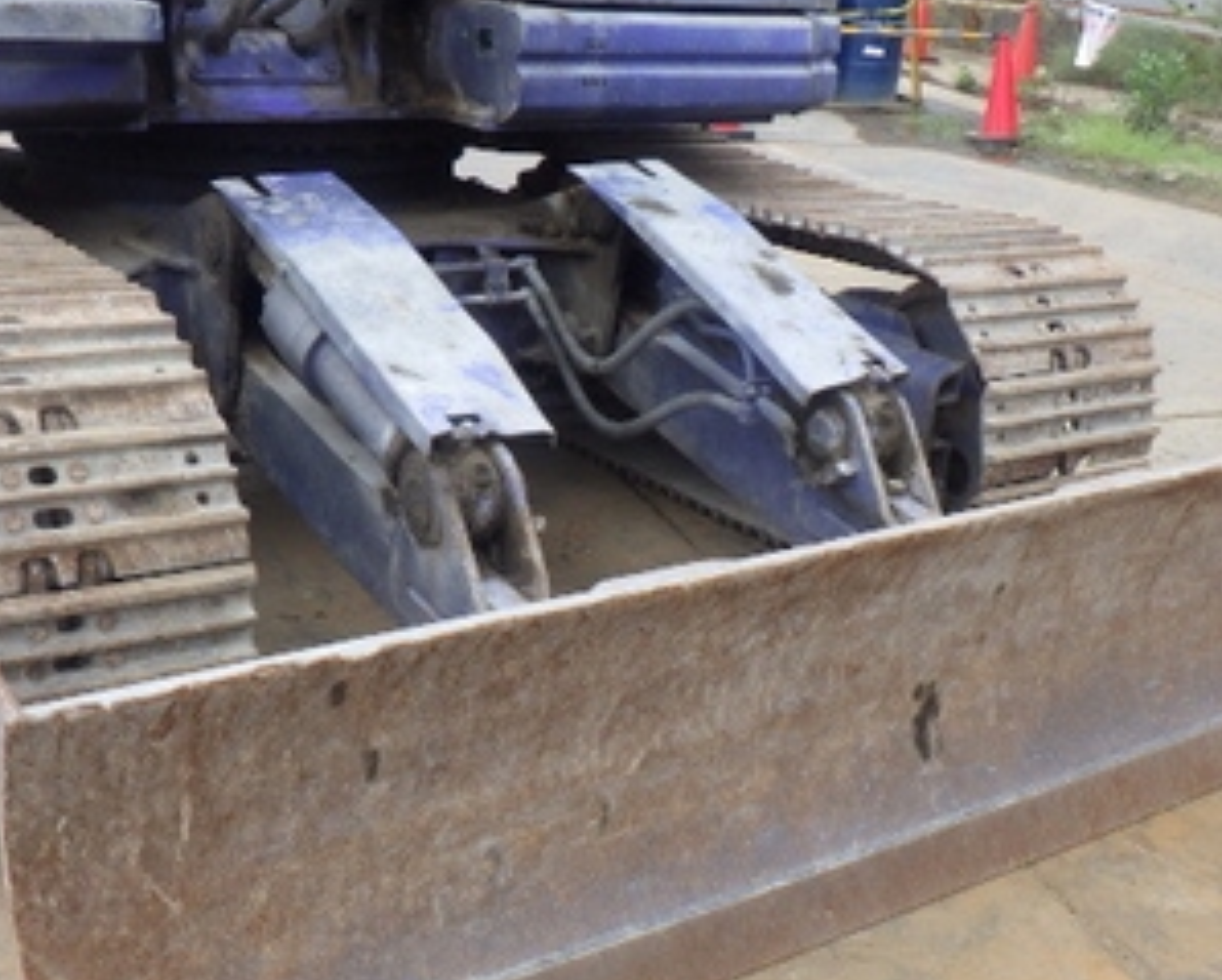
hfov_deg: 41.9
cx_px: 681
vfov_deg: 33.6
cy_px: 722
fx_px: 1593
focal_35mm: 44
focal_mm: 5
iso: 125
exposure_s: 1/200
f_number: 4.2
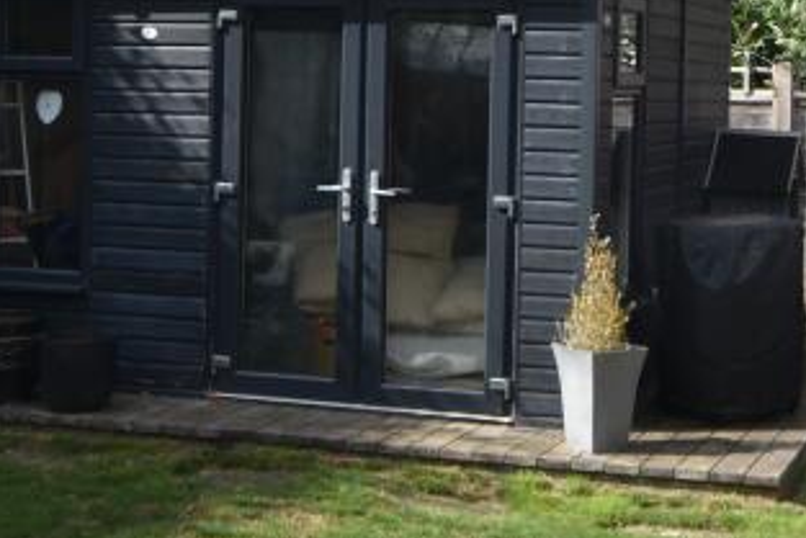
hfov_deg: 27.1
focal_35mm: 74
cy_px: 117
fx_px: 1649
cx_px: 608
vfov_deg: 18.4
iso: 100
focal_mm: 15
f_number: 7.1
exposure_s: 1/200
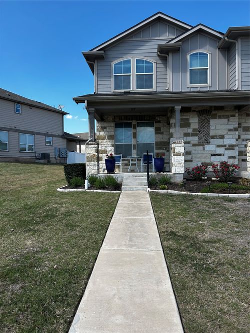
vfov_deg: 67.3
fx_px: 250
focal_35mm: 26
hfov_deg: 53.0
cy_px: 166
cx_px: 125
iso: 50
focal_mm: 5.7
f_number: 1.5
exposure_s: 1/2513
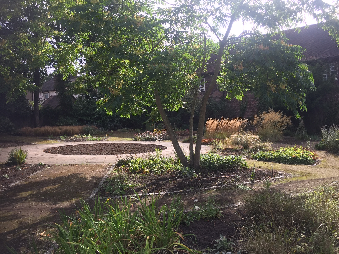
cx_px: 170
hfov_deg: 61.7
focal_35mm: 29
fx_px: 284
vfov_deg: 48.2
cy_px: 127
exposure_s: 1/746
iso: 32
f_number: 2.2
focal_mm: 4.15
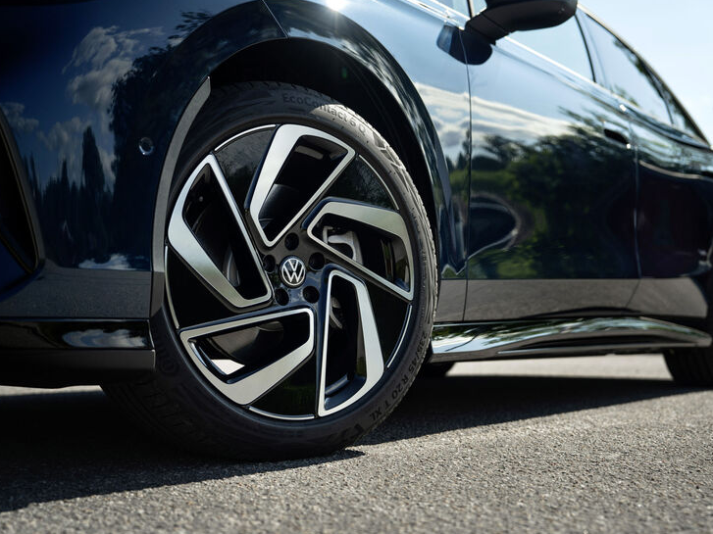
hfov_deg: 41.2
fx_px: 947
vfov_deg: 31.5
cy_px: 267
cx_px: 376
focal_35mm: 46
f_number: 2.8
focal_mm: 42
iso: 50
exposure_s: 1/640
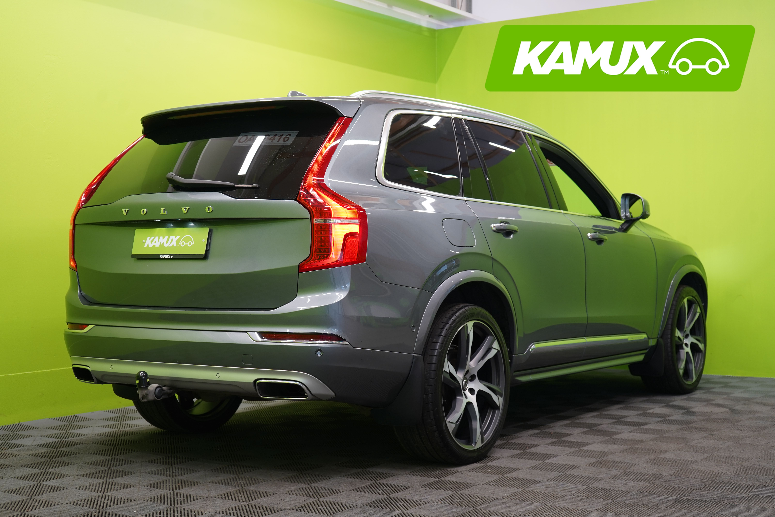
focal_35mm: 49
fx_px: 1055
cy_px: 258
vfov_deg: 27.5
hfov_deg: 40.3
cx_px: 388
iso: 400
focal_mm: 49
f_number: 5
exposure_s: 1/30
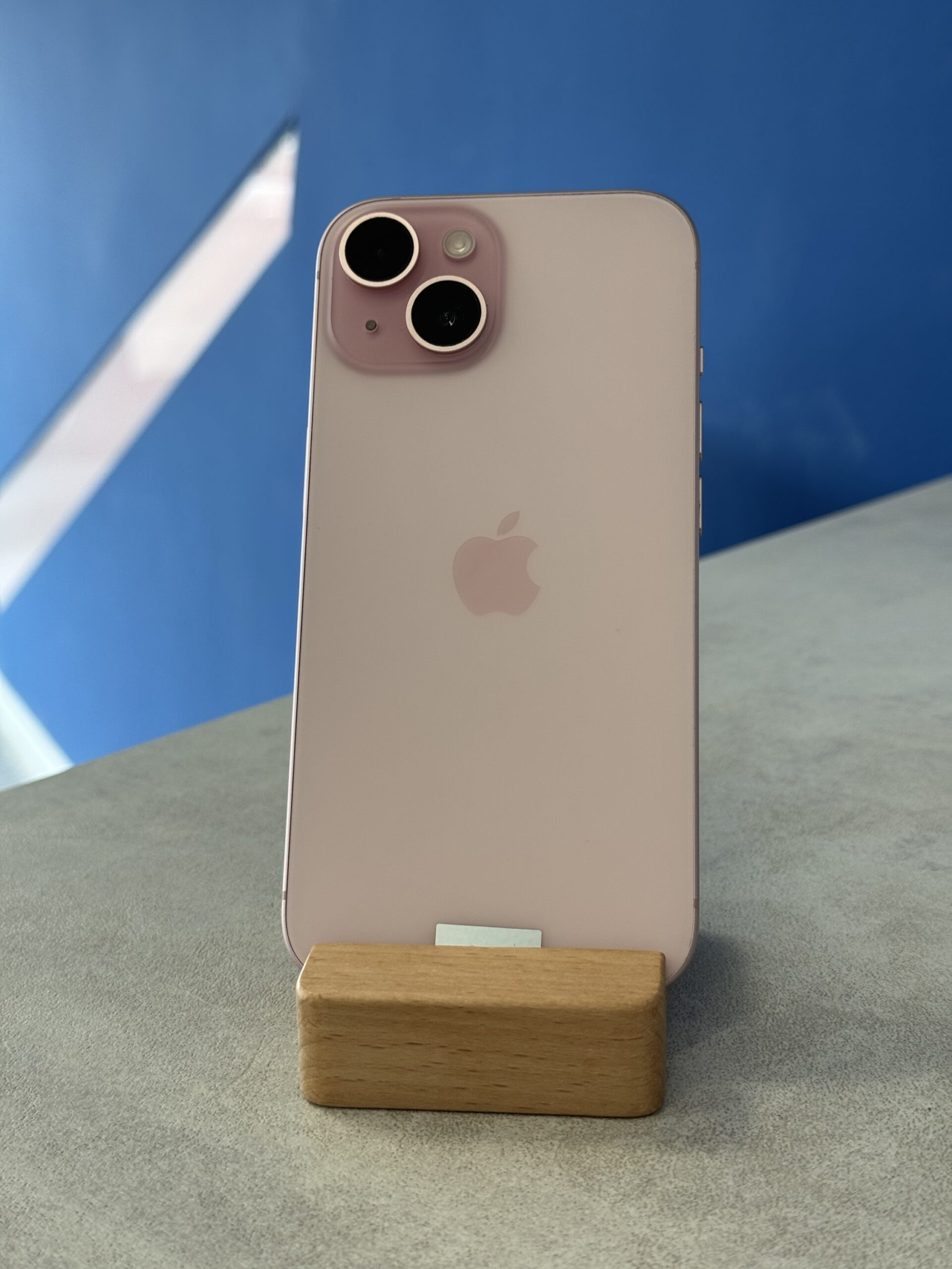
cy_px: 634
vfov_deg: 39.7
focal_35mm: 48
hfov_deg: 30.3
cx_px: 476
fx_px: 1760
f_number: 1.78
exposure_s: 1/100
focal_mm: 6.76
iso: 50
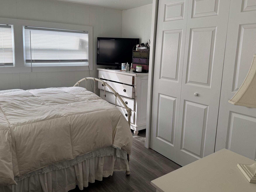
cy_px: 83
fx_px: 207
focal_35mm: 28
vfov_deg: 49.6
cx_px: 115
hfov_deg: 63.3
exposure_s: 1/170
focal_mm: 6.76
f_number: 1.78
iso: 100
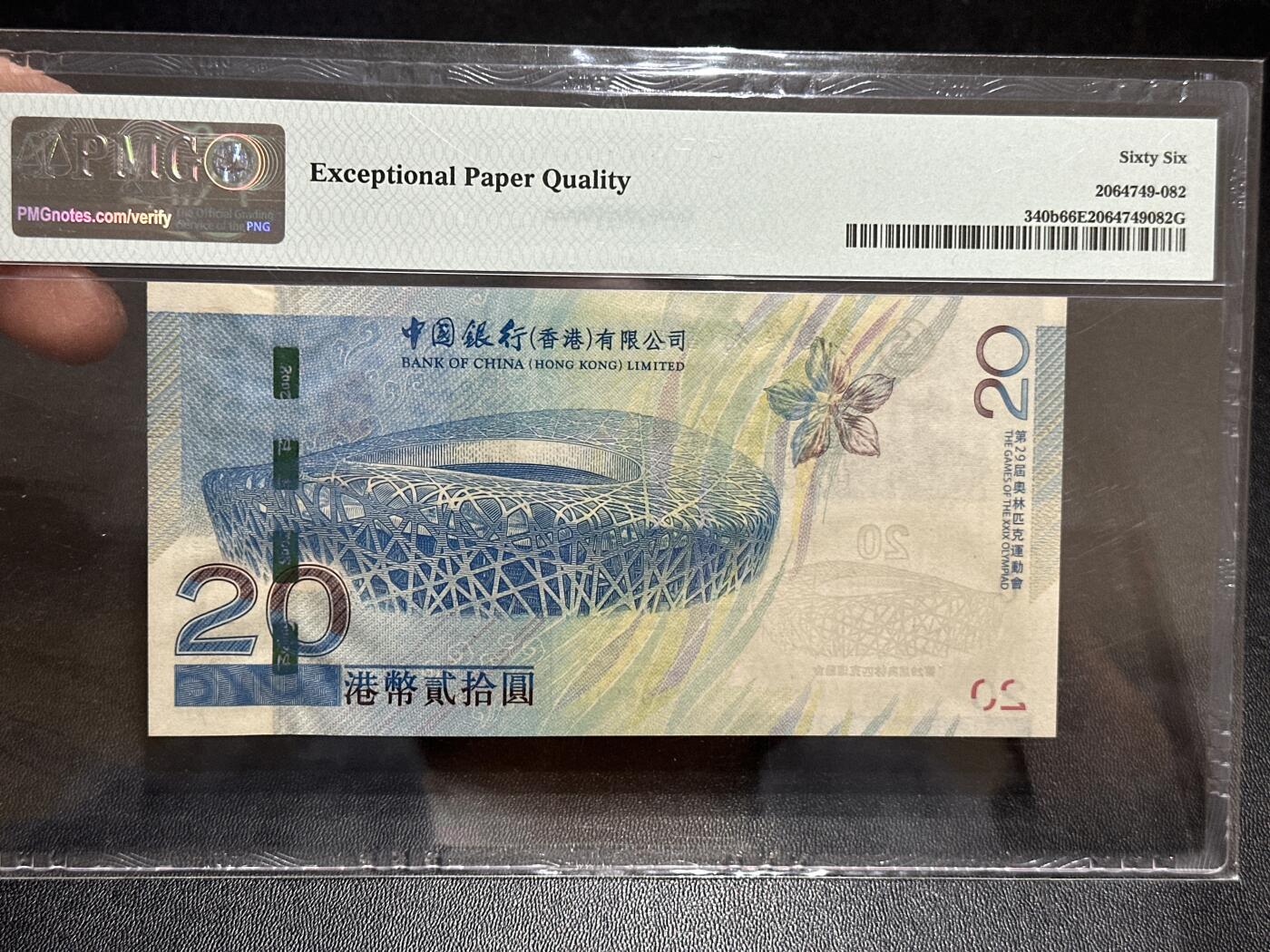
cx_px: 635
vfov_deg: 30.3
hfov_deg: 39.7
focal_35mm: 48
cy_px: 476
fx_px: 1761
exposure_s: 1/50
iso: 125
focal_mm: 6.86
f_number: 1.78
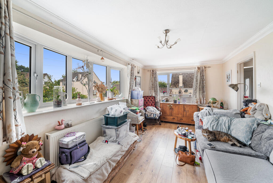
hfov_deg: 104.2
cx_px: 136
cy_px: 92
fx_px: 106
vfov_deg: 81.3
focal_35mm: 14
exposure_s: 1/320
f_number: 8
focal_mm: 14
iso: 320
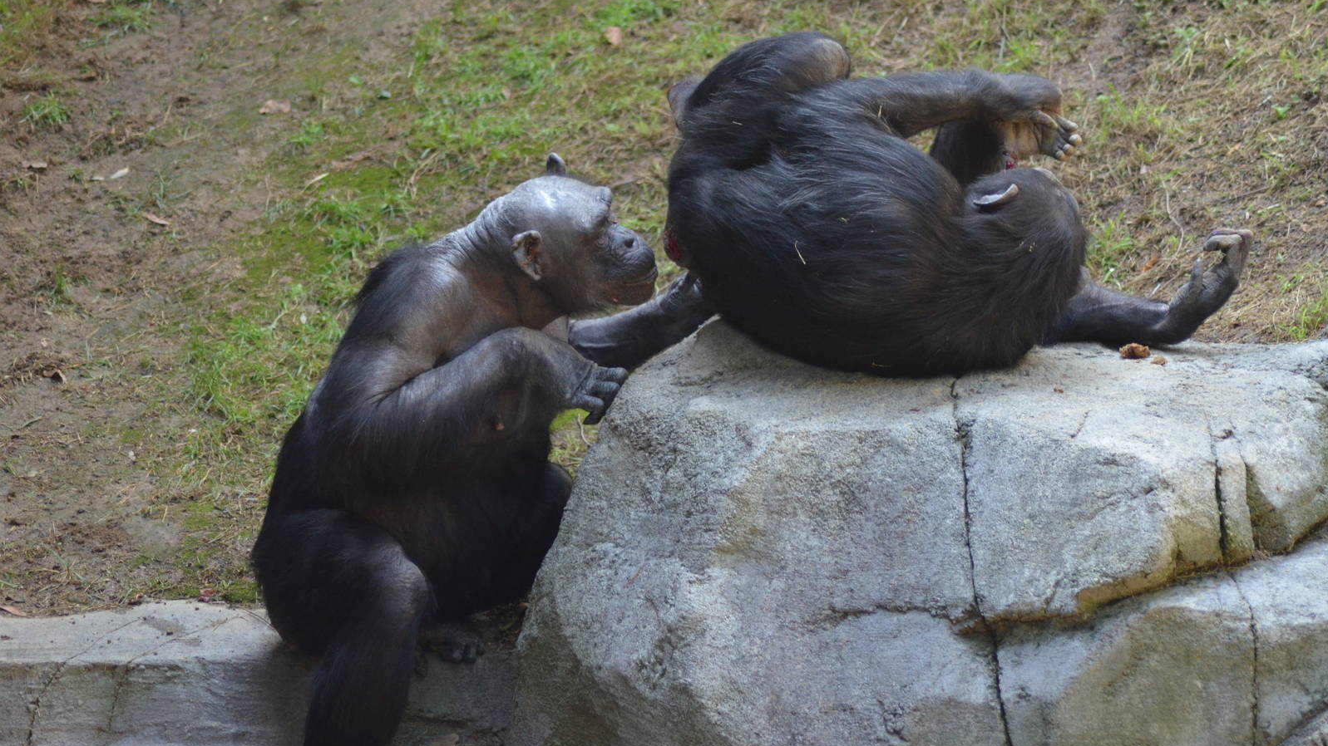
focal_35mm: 244
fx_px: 8575
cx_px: 664
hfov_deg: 8.9
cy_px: 379
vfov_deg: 5.0
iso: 1600
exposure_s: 1/400
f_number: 4.5
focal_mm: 155
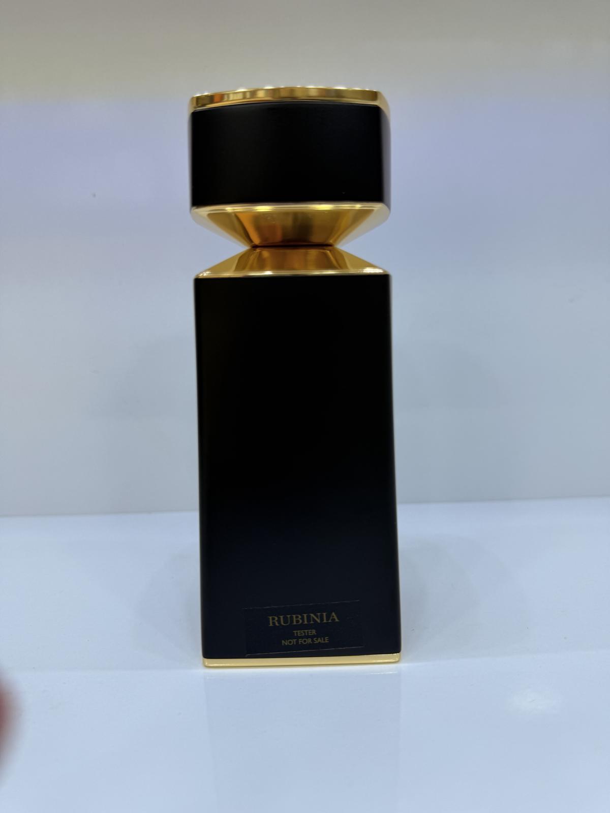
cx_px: 305
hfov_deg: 56.8
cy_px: 406
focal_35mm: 24
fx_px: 564
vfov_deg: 71.6
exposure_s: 1/236
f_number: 1.78
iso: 64
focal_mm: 6.76
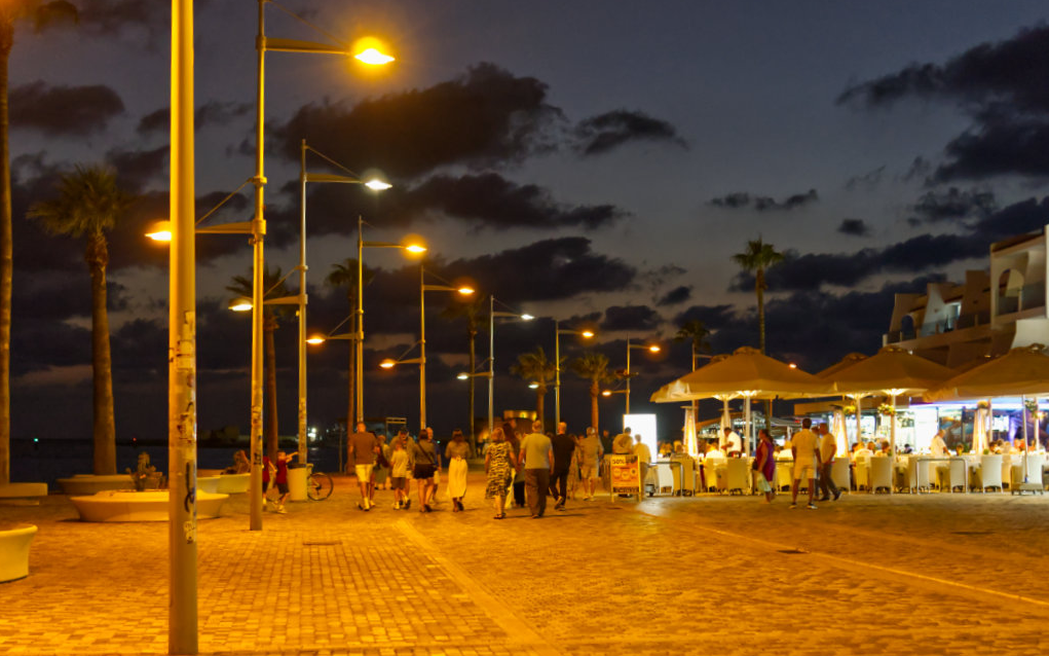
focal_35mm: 46
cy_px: 337
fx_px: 1315
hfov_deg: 43.5
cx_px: 524
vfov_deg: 28.0
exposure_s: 1/160
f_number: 2
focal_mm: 30
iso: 2500
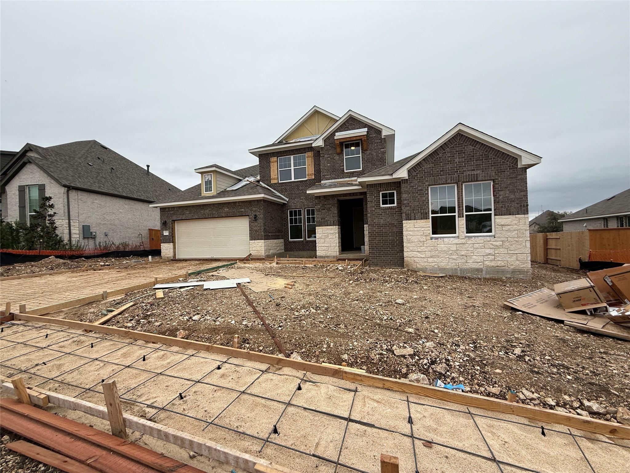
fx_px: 255
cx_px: 315
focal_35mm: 14
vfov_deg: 85.7
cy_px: 236
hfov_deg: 102.1
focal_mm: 2.22
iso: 50
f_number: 2.2
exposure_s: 1/284
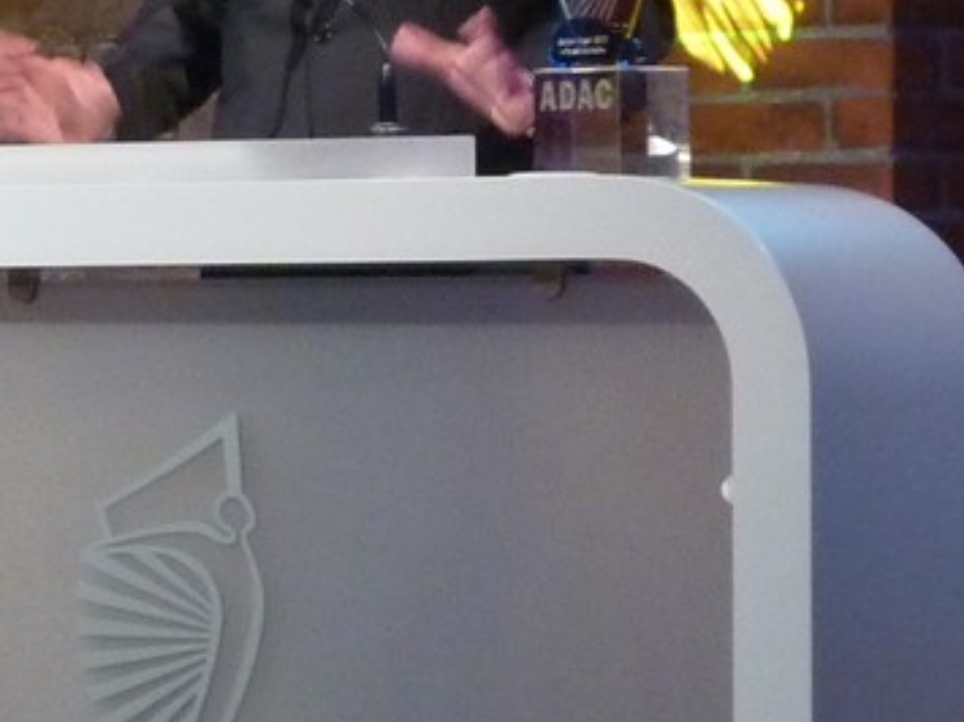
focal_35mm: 338
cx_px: 239
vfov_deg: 4.4
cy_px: 201
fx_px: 9410
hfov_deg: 5.9
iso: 400
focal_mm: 13.7
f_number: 4.2
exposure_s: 1/15
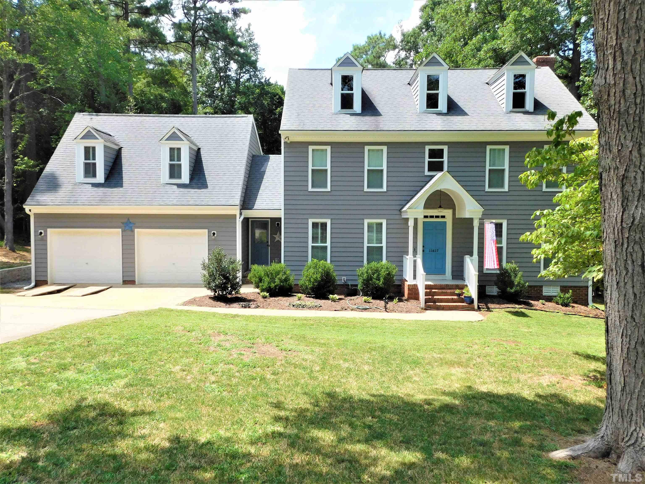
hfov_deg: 63.4
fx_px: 522
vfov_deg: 49.7
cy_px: 242
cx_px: 322
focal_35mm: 28
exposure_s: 1/1000
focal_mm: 4.9
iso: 125
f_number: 3.2
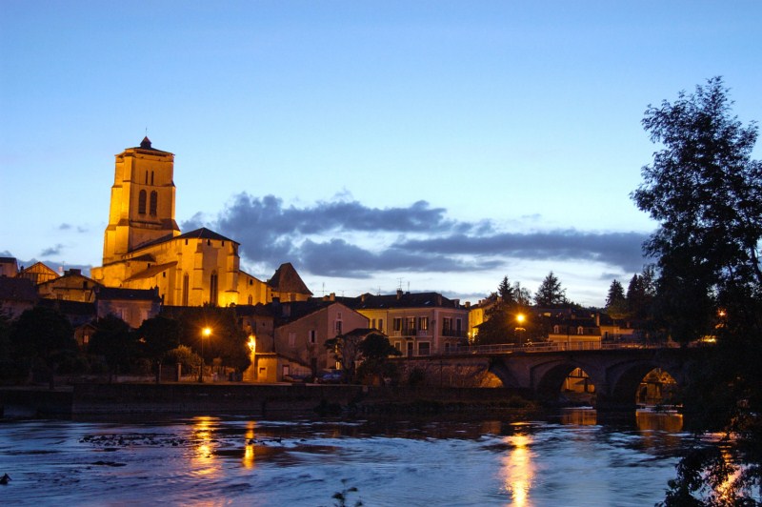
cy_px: 254
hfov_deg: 38.9
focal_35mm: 51
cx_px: 381
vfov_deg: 26.4
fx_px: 1079
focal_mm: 34
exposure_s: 1
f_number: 5
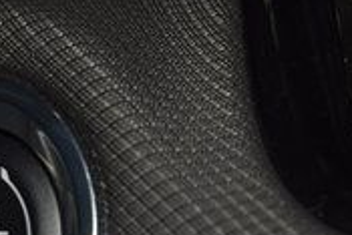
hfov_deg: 5.3
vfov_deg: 3.6
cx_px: -42
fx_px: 3758
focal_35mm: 384
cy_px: 212
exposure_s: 1/125
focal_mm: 70
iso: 100
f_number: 8
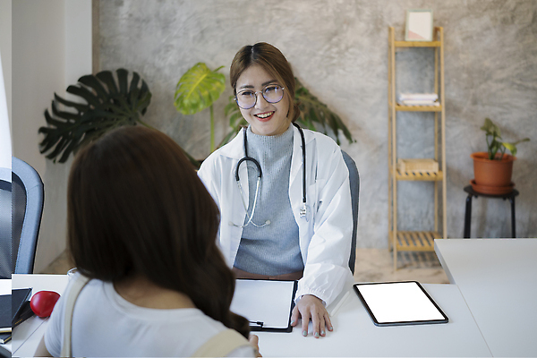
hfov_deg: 43.6
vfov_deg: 29.9
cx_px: 268
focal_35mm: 45
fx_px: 671
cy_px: 179
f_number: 2.8
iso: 640
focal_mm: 45
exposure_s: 1/80
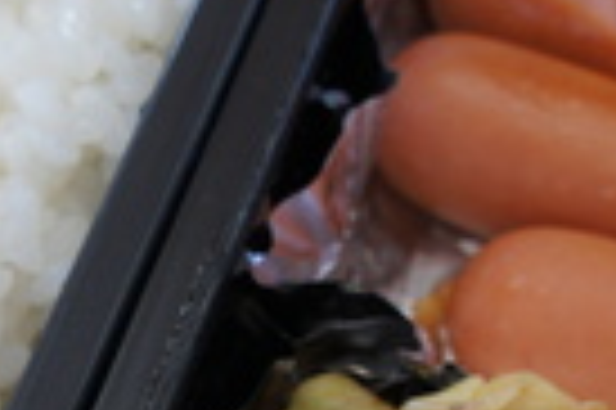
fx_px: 2393
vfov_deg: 9.7
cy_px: 460
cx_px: 94
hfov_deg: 14.6
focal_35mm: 140
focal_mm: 20
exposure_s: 1/60
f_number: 5.6
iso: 200
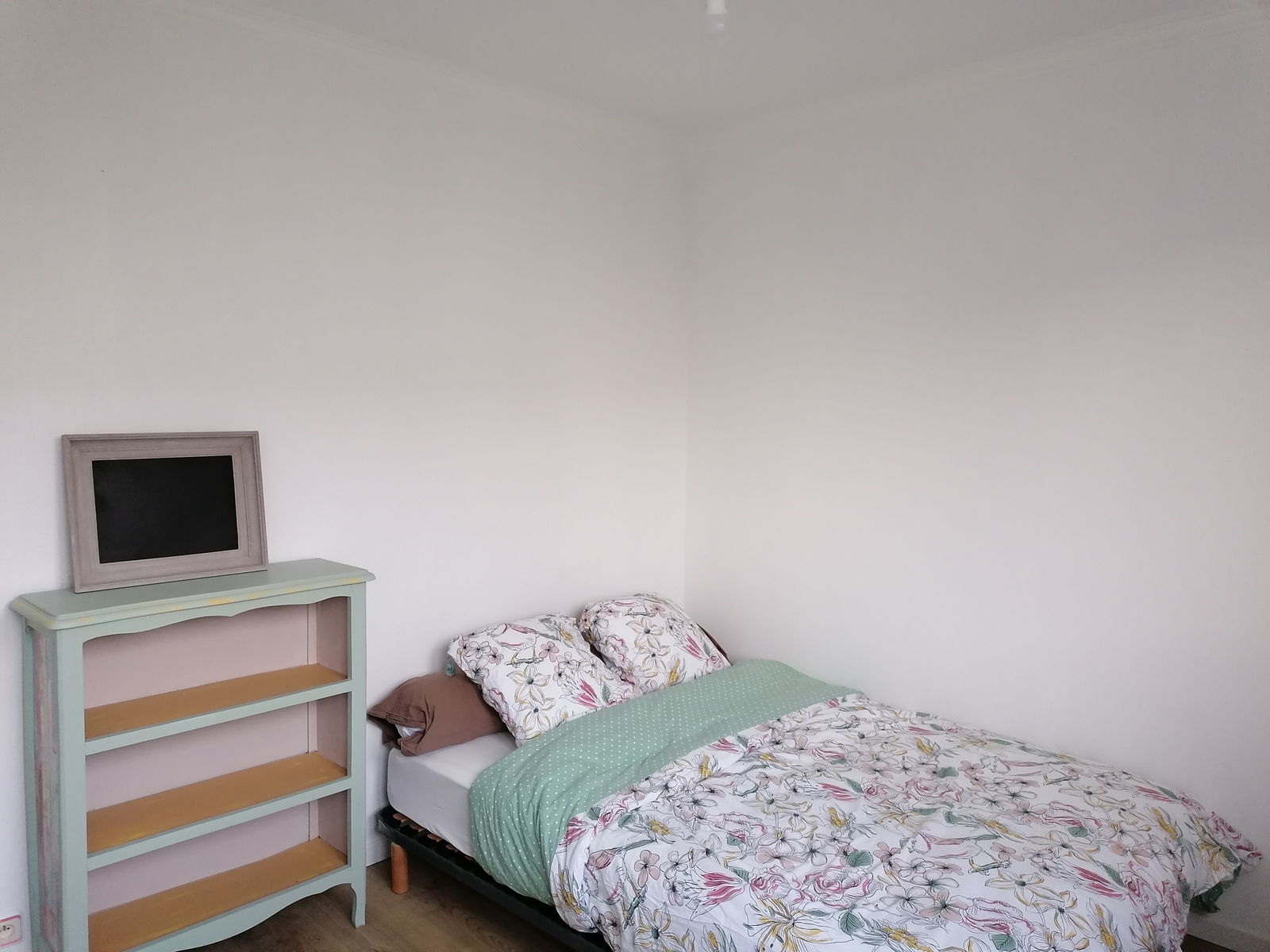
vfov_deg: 51.4
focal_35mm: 27
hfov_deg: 65.3
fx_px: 991
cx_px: 635
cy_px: 476
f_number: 1.8
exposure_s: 1/100
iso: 640
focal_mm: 4.75
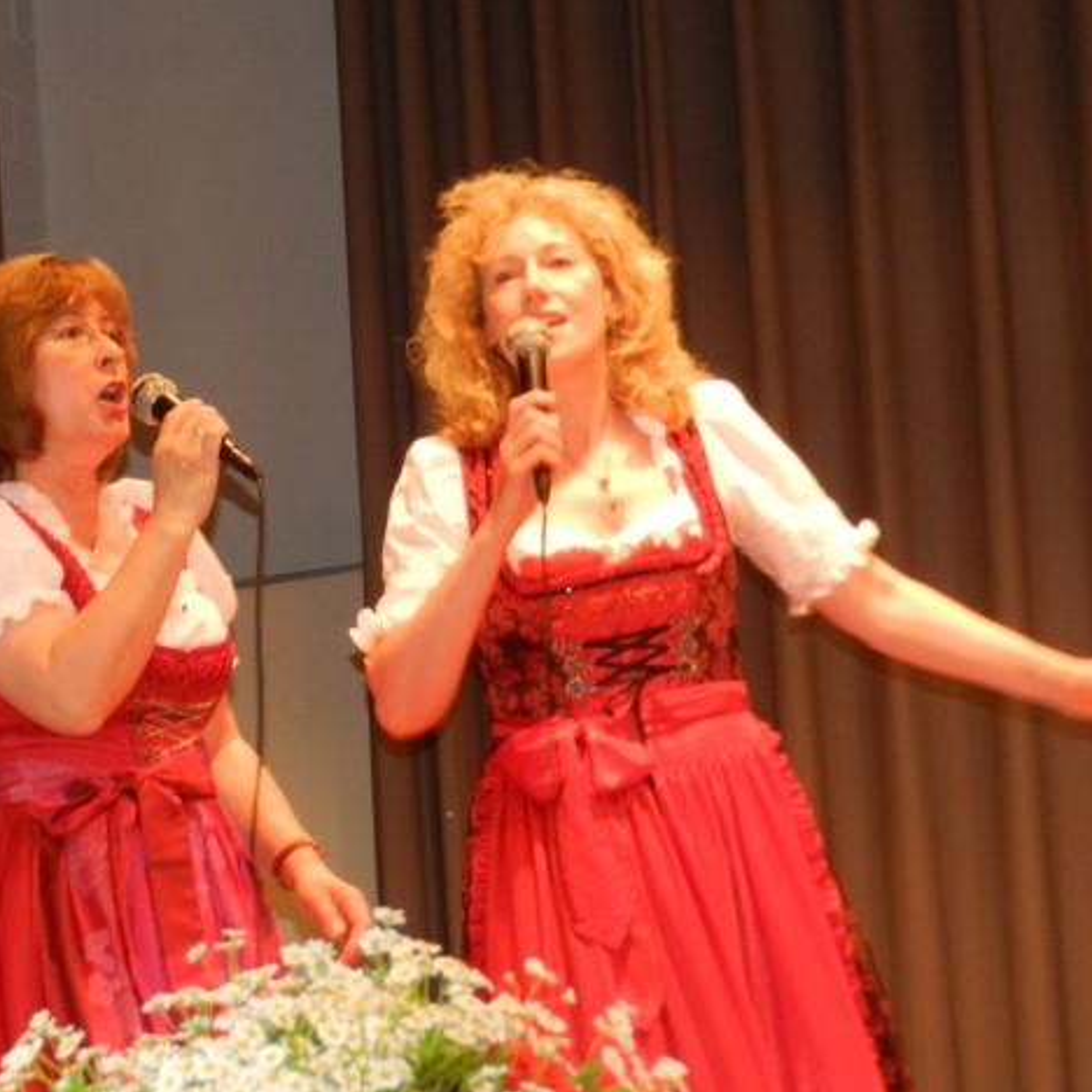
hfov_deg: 11.5
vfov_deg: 11.6
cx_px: 201
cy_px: 656
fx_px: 5389
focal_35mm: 151
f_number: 4.6
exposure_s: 1/20
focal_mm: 17.7
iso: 400
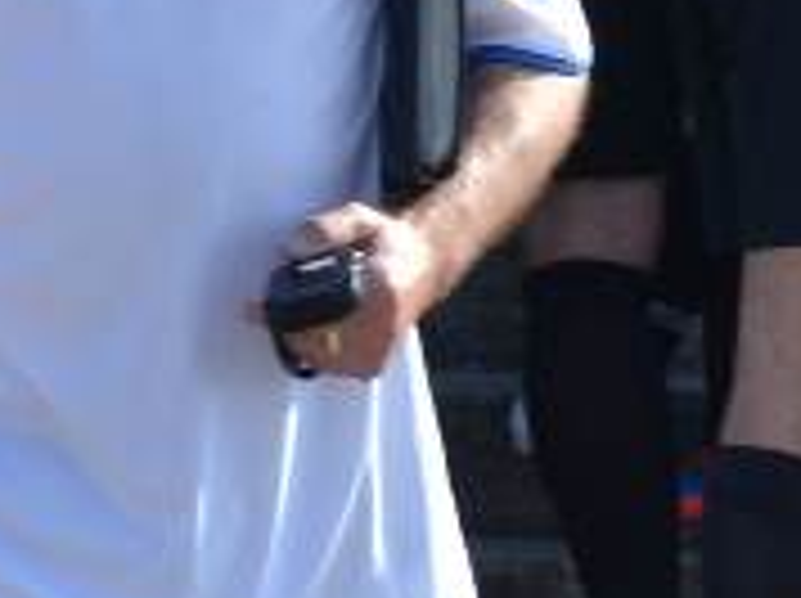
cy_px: -447
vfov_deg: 1.4
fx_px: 25176
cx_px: 486
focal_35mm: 1089
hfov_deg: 1.8
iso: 200
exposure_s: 1/250
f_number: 8
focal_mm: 105
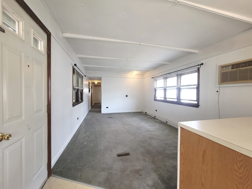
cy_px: 94
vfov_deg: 89.9
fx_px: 95
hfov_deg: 106.2
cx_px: 126
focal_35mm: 13
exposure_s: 1/60
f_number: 2.2
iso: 80
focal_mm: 2.2
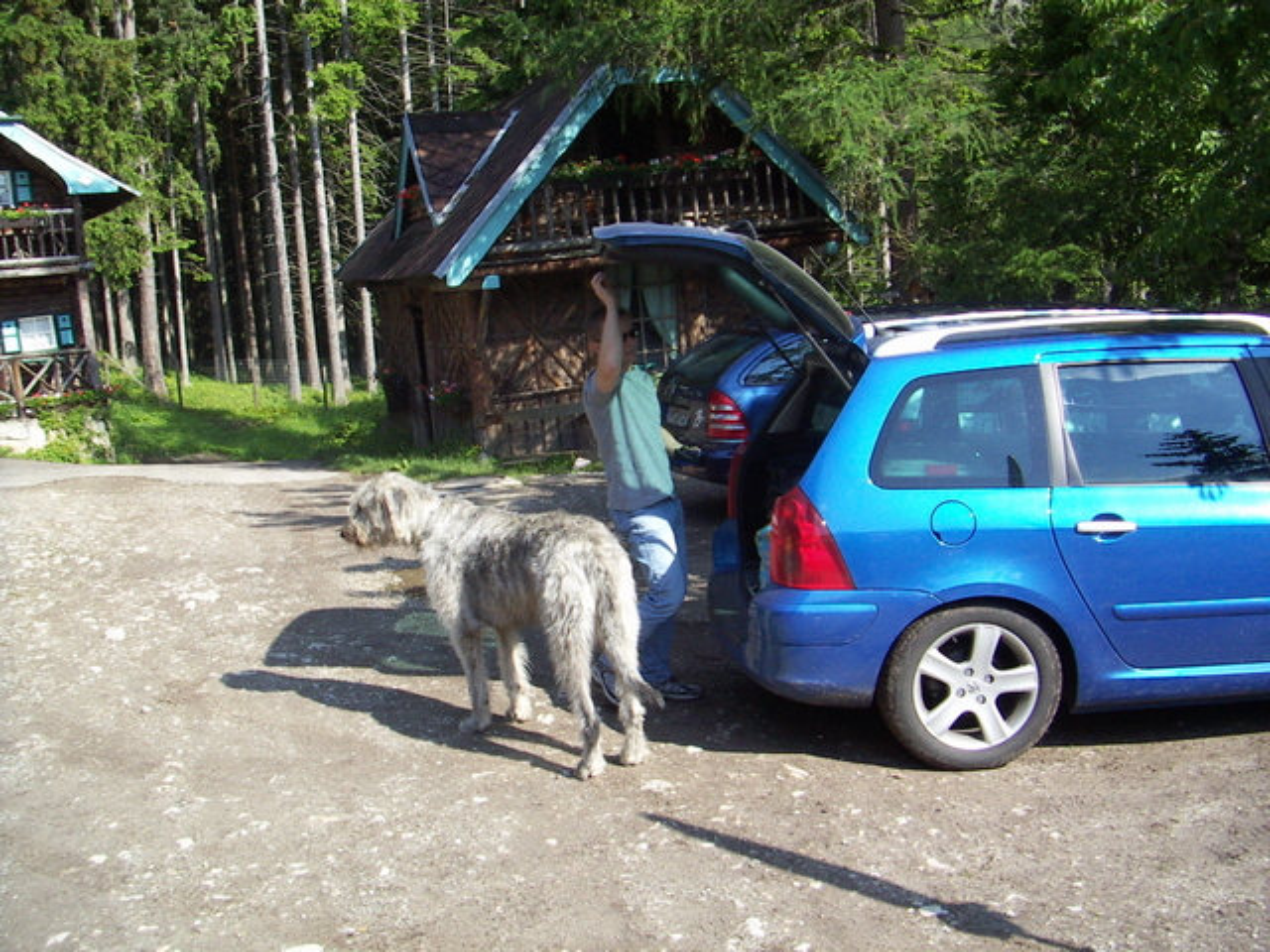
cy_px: 476
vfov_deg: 39.7
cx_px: 635
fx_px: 1321
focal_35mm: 36
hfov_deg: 51.4
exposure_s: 1/160
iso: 80
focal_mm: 4.7
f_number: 6.7
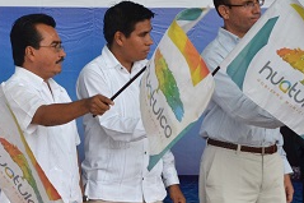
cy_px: 93
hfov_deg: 8.9
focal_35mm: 232
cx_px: 72
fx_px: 1958
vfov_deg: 5.9
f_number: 5.3
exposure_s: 1/200
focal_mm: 75
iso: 400
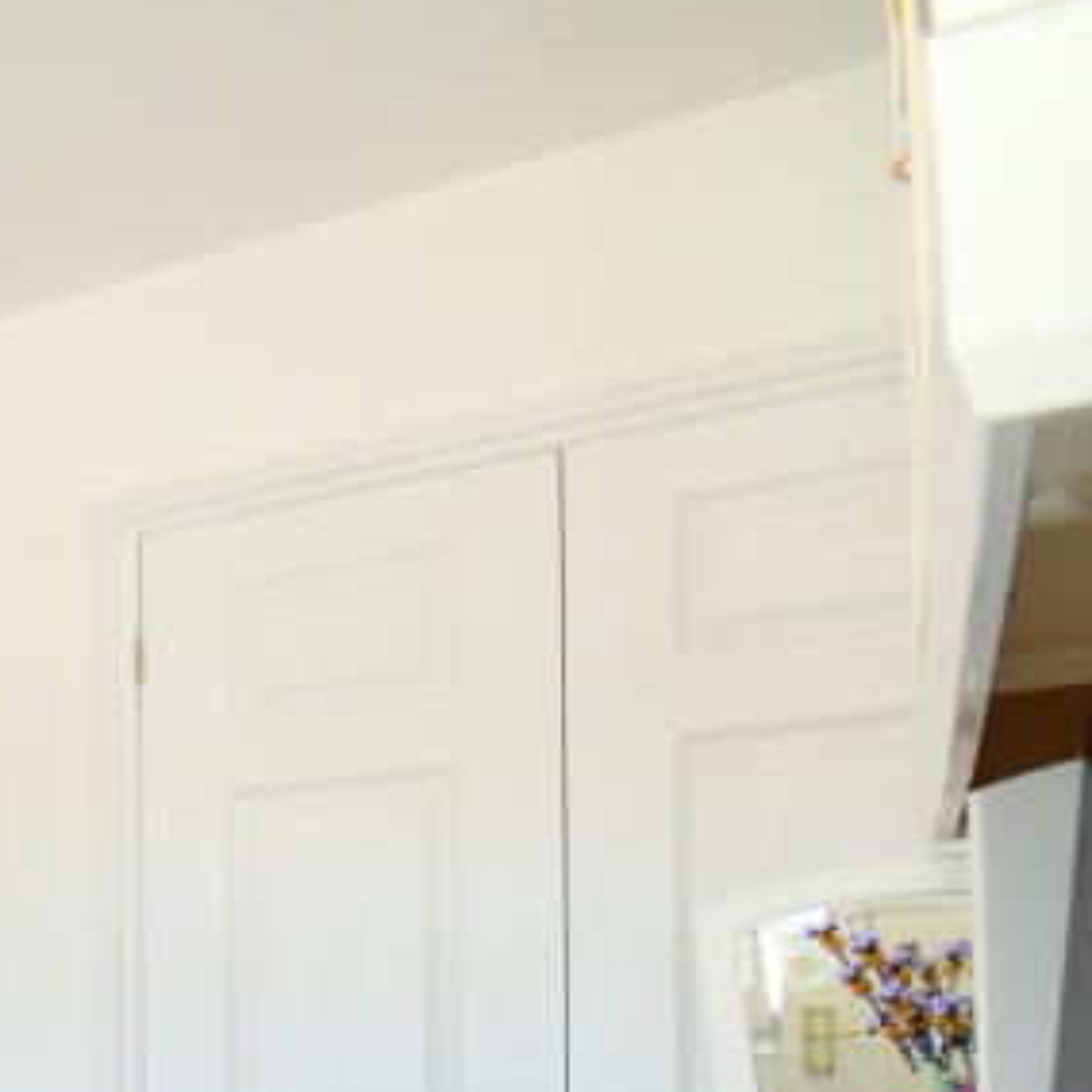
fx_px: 1642
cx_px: -811
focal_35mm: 46
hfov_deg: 22.9
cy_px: 1134
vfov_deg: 33.2
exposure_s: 1/10
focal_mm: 10
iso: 320
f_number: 8
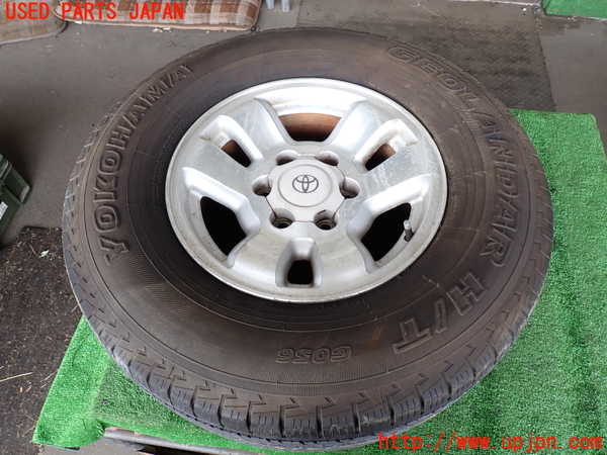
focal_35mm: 25
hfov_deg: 69.4
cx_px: 304
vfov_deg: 54.9
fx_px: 438
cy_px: 228
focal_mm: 4.5
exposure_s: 1/60
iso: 100
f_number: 2.8
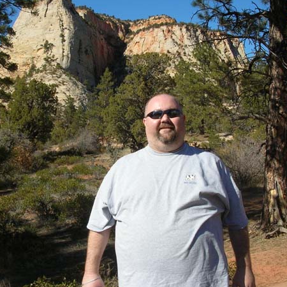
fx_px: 516
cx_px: 128
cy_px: 134
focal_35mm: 55
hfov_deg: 31.1
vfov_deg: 31.1
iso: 50
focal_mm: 5.8
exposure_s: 1/346
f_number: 5.6
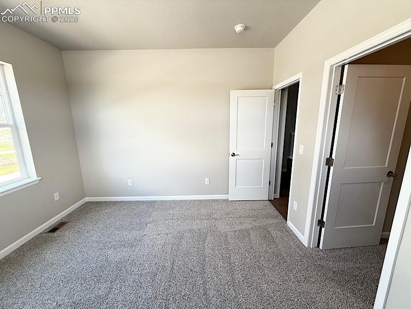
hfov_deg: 102.0
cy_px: 154
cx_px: 206
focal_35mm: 14
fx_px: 166
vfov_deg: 85.7
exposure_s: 1/120
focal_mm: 2.22
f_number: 2.2
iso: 64
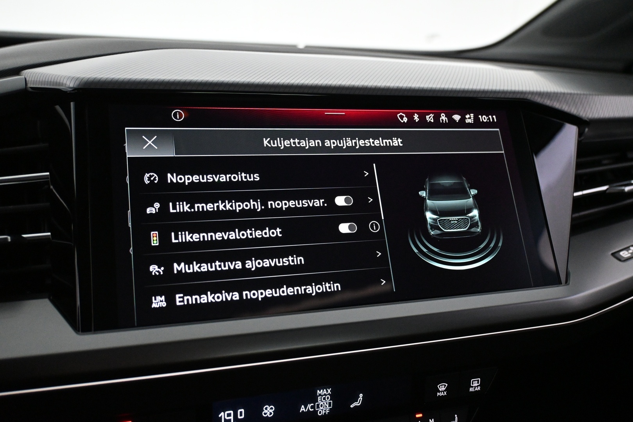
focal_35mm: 33
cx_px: 316
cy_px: 211
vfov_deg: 40.0
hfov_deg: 57.2
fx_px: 580
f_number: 4
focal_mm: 22
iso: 4000
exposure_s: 1/125
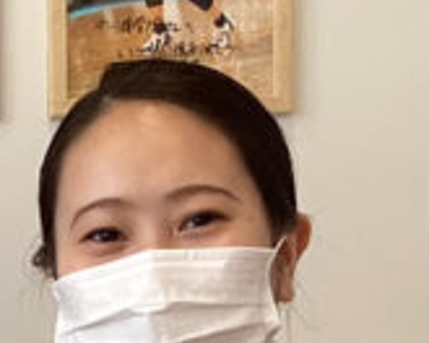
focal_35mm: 141
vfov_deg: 10.3
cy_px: 613
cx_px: -213
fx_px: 1790
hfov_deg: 12.9
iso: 80
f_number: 2.4
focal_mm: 3.3
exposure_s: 1/60
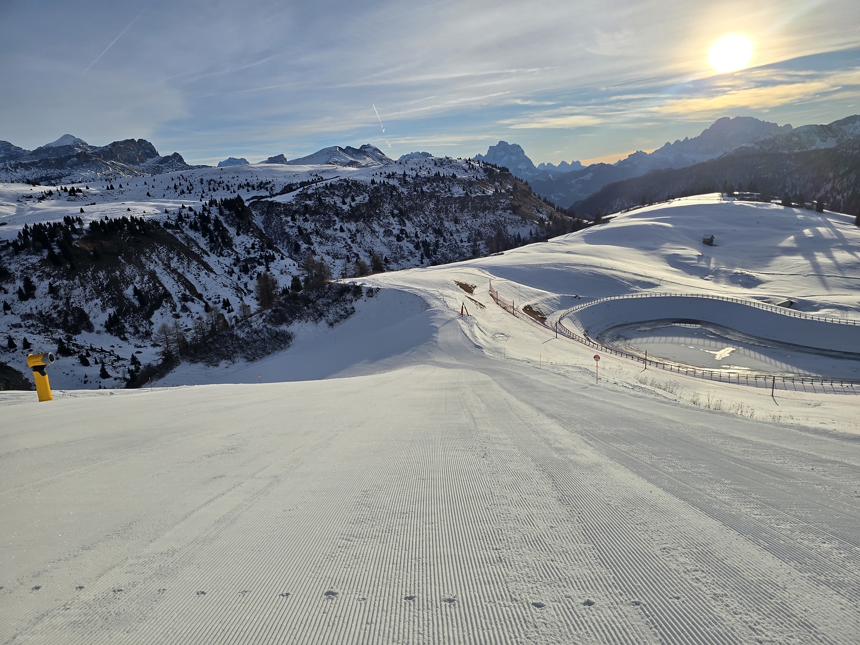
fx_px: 571
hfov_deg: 73.9
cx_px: 430
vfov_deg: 58.9
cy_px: 322
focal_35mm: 23
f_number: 1.7
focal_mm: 6.3
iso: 12
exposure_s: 1/2993
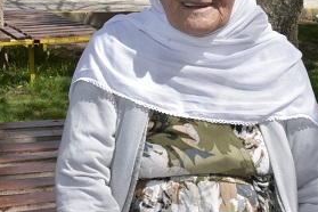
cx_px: 176
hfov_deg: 27.3
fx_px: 654
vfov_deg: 18.3
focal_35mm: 74
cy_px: 58
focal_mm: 23
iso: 1000
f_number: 25
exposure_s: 1/250
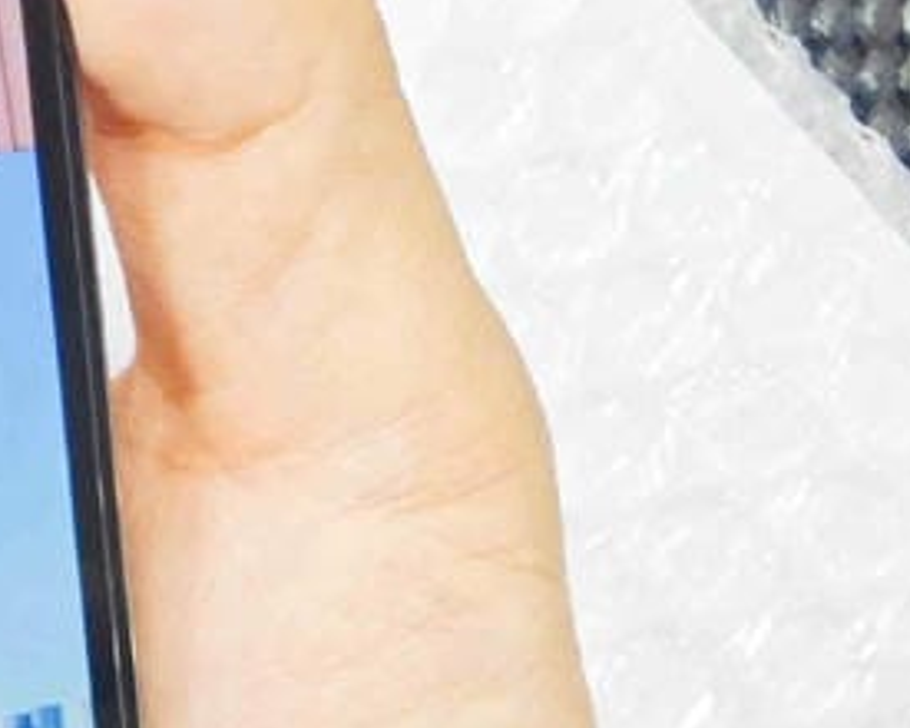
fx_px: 2639
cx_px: -579
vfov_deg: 15.7
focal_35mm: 98
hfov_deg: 17.1
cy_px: 318
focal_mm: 2.03
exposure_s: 1/60
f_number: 1.8
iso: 125
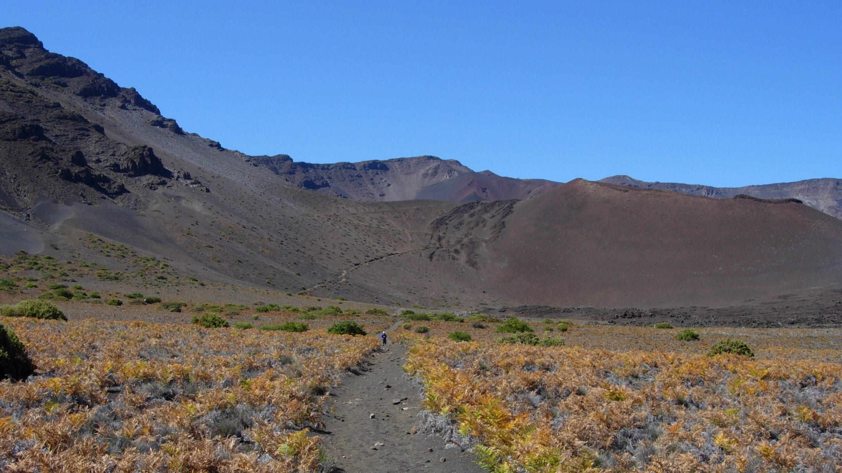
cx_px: 394
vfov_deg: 26.4
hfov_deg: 45.4
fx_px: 1005
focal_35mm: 45
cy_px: 309
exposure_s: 1/592
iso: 64
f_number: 4.8
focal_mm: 7.8
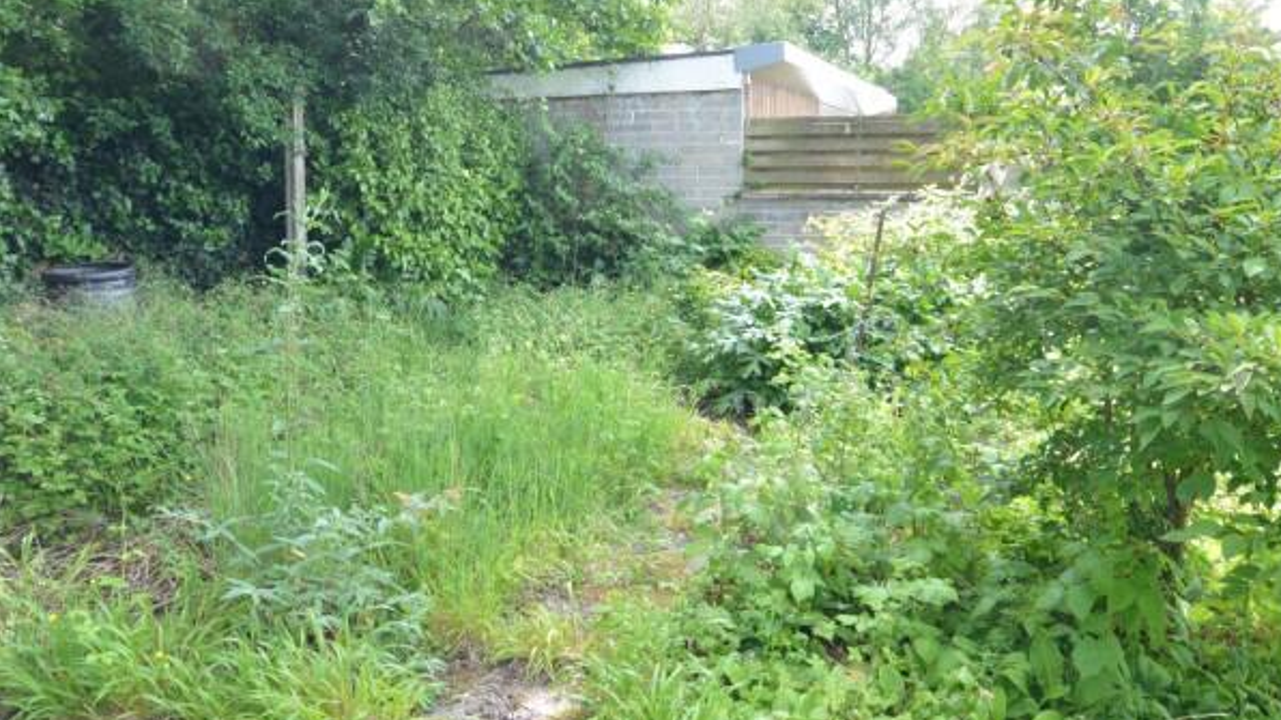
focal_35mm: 27
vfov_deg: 42.8
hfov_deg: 69.9
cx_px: 651
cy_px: 314
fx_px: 917
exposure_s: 1/80
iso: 400
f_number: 8
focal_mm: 10
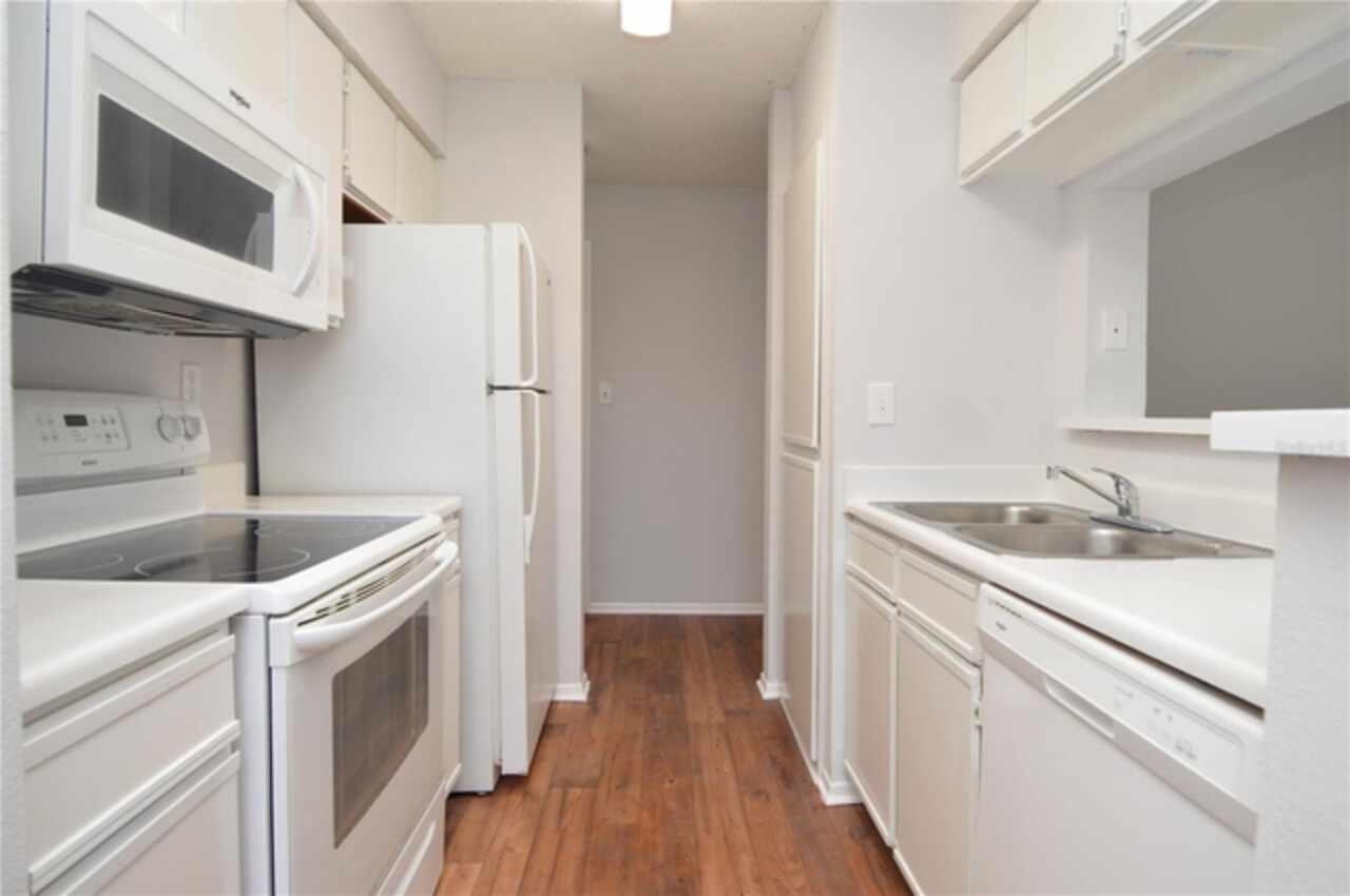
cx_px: 675
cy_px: 448
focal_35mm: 18
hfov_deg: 90.1
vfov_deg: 67.2
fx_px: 674
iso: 400
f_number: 4.5
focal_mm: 12
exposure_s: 1/80
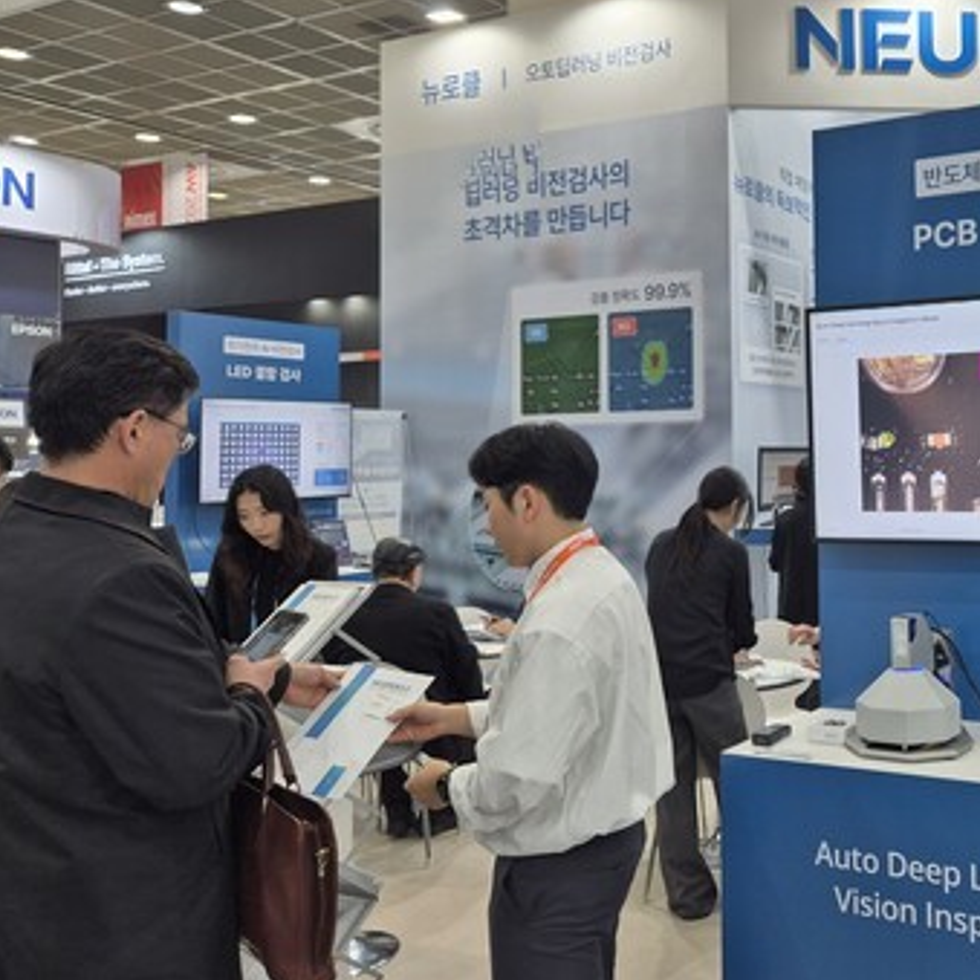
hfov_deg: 42.7
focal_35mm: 36
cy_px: 387
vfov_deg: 45.8
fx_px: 1153
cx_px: 859
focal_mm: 5.4
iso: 64
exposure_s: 1/120
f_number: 1.8
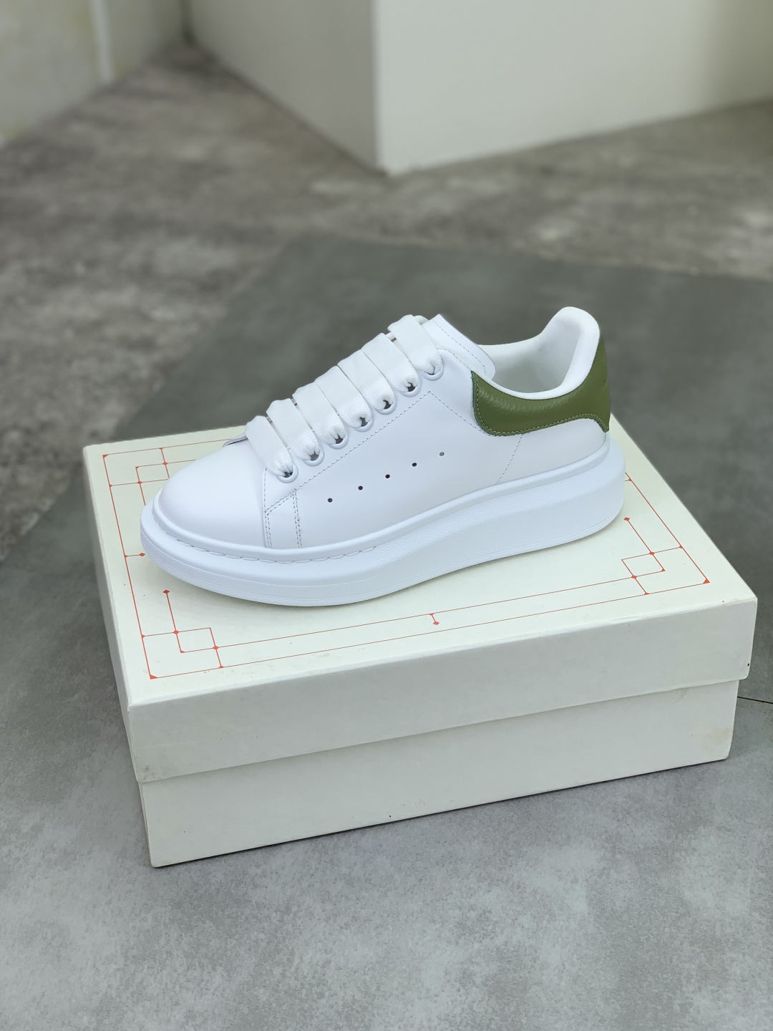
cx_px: 386
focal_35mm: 52
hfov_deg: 28.0
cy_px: 516
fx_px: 1548
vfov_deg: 36.8
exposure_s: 1/151
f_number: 2.4
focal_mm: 6
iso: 16
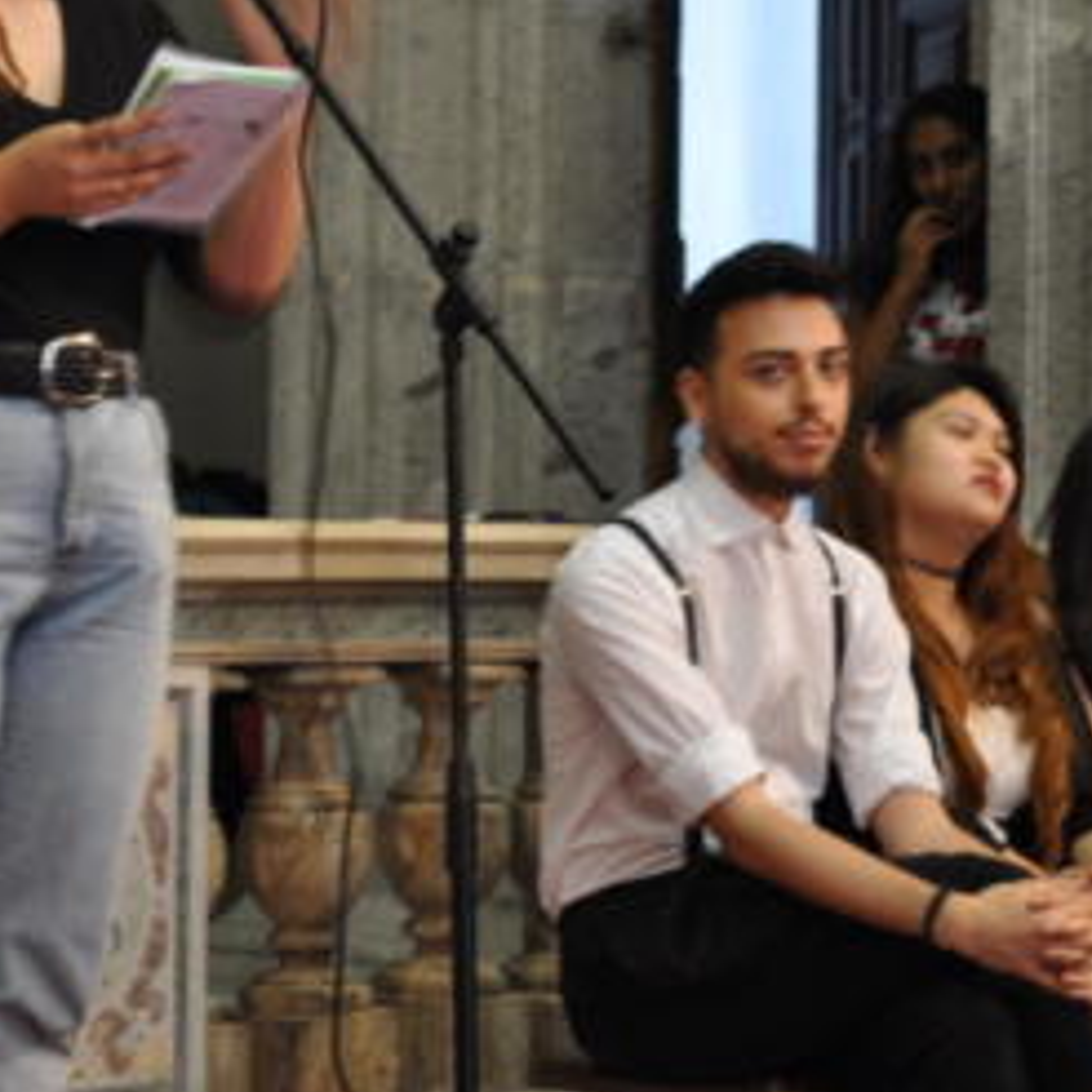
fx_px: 4426
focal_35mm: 124
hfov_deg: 14.1
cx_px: 537
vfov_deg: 14.0
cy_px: 373
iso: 400
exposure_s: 1/4
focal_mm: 48
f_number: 5.6
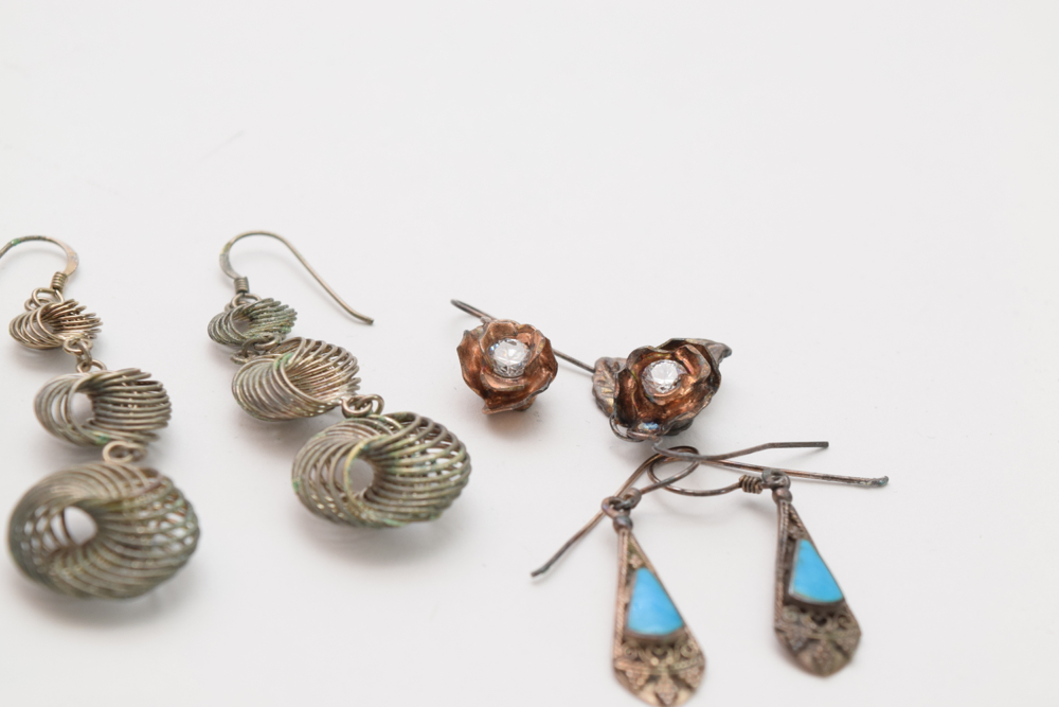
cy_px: 354
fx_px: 2427
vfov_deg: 16.6
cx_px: 530
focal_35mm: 82
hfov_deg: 24.6
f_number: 8
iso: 560
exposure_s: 1/60
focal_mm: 55
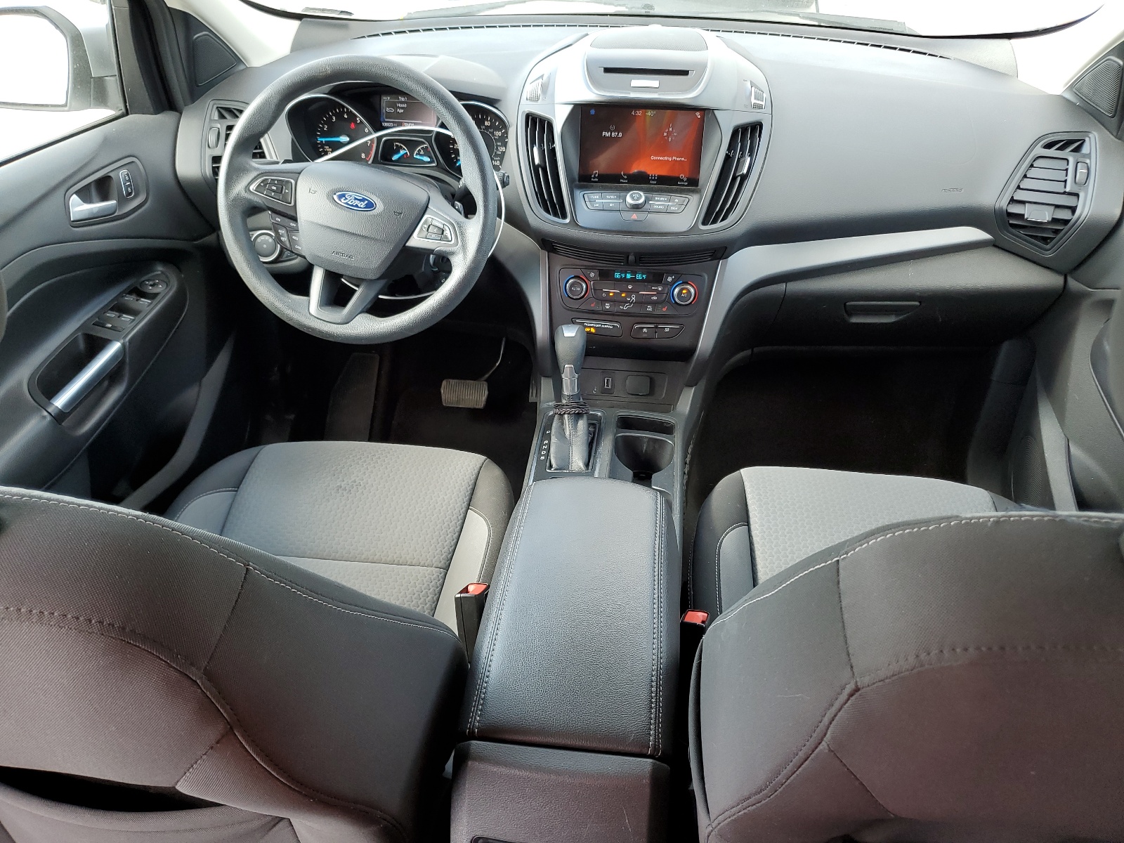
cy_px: 422
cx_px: 562
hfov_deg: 67.3
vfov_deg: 53.1
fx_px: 844
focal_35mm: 26
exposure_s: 1/120
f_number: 1.5
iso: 57
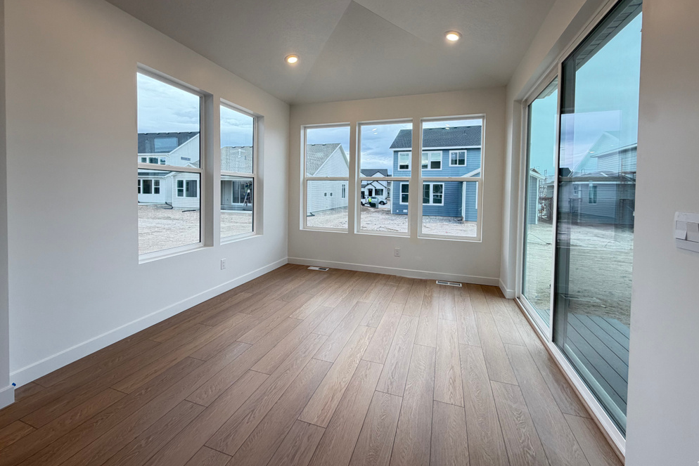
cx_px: 349
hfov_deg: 100.4
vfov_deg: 76.9
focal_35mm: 15
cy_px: 200
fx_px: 291
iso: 160
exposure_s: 1/120
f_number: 2.2
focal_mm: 2.22
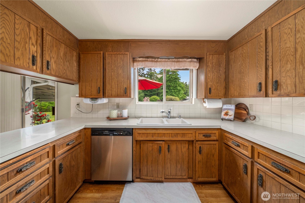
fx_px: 102
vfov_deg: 90.1
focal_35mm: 12
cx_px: 152
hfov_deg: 112.6
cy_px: 102
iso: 1000
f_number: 7.1
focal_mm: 12
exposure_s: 1/20
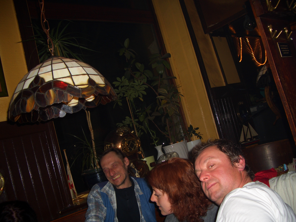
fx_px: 299
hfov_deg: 52.6
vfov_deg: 40.7
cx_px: 148
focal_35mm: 35
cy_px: 111
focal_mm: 5.8
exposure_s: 1/60
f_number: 2.6
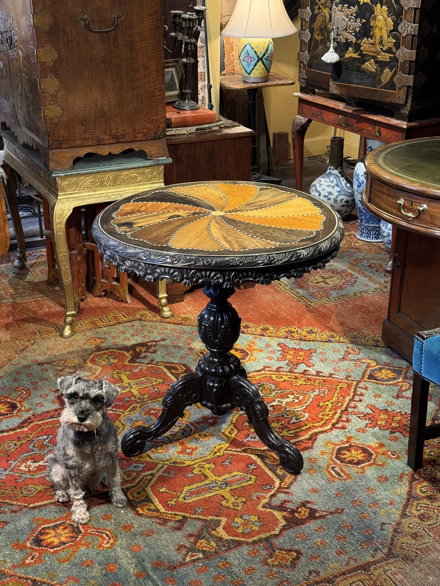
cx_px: 220
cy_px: 293
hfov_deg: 30.3
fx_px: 813
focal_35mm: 48
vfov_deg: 39.7
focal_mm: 6.76
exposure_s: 1/33
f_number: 1.78
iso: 320
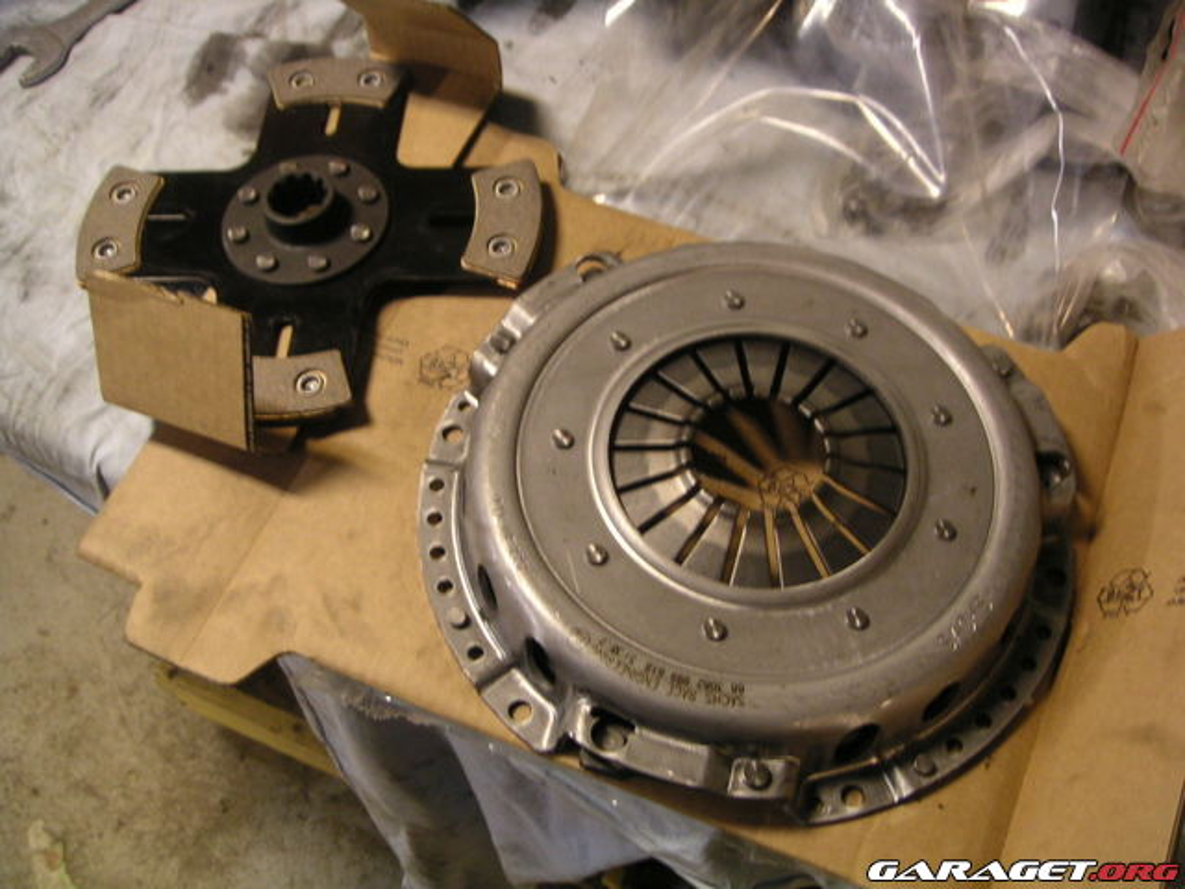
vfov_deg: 37.7
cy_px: 444
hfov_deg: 49.0
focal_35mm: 38
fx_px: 1301
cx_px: 592
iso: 100
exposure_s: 1/6
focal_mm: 6
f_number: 2.8
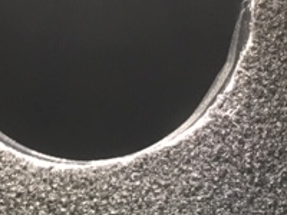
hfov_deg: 21.0
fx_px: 771
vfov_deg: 15.5
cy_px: -20
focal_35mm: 93
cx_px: 105
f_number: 2.2
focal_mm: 4.15
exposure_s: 1/33
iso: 200
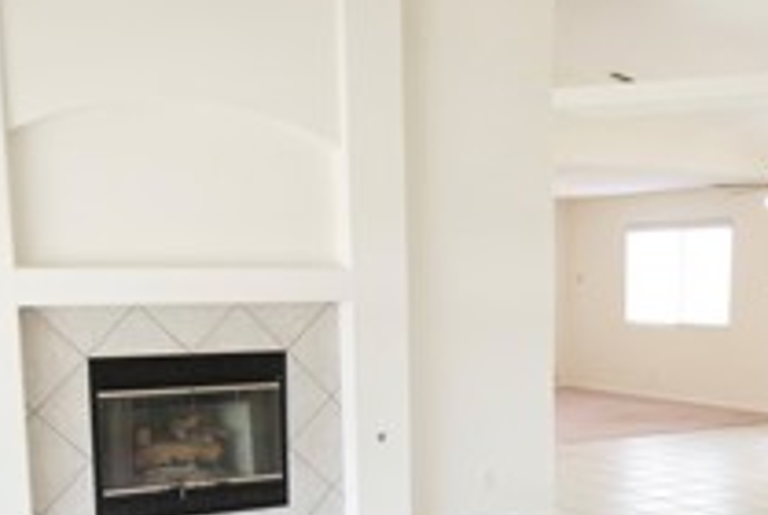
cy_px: 469
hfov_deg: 37.7
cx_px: 518
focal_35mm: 52
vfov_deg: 25.2
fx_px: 1111
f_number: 8
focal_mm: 17
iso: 2500
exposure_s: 1/80
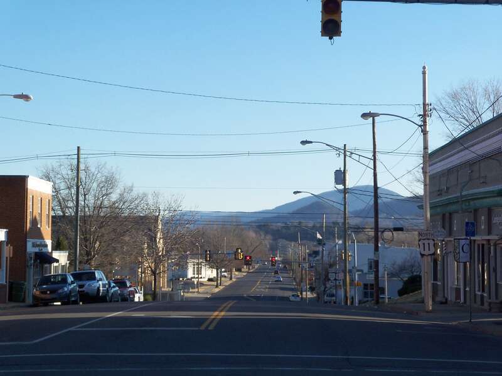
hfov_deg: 21.8
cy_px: 188
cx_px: 251
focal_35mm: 90
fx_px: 1305
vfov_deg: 16.4
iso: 80
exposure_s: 1/500
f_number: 3.8
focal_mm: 16
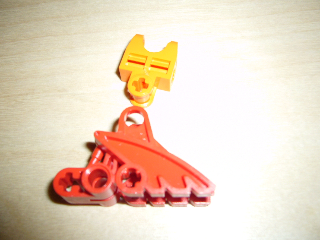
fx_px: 351
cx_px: 158
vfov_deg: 37.7
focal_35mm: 38
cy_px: 117
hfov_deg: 49.0
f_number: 2.8
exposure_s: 1/30
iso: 100
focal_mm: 5.8
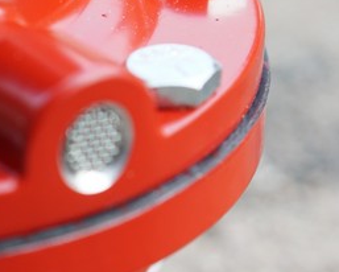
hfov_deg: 8.8
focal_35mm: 219
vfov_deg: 7.1
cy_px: 143
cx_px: 47
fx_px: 2199
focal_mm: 50
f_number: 4
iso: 200
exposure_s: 1/160
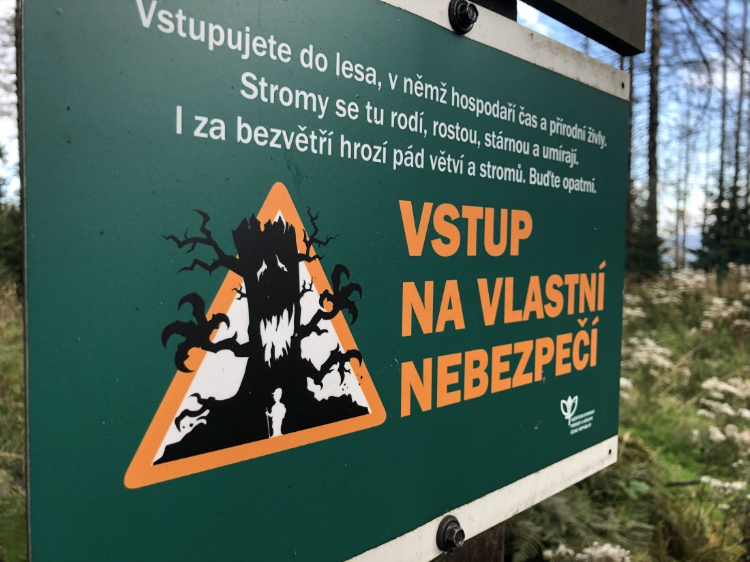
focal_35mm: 28
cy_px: 281
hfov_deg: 63.4
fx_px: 607
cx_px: 375
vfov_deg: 49.7
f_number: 1.8
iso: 25
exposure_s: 1/120
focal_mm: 3.99
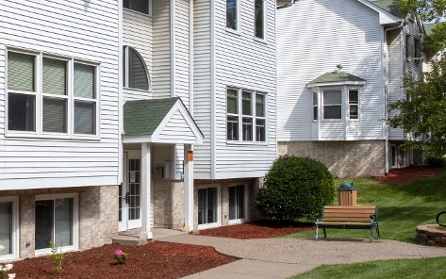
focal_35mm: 53
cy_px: 57
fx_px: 644
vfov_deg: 24.1
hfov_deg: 36.3
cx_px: 61
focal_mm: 24
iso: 200
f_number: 11
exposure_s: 1/500
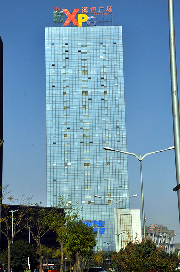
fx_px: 542
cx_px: 90
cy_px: 136
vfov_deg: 28.1
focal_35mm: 72
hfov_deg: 18.9
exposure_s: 1/640
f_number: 16
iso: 200
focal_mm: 48
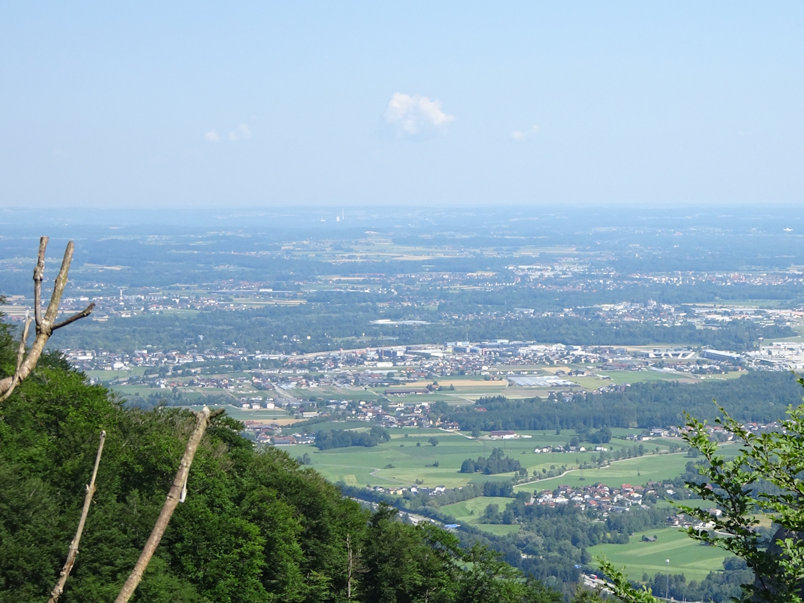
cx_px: 626
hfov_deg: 18.2
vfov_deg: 13.8
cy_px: 349
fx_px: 2485
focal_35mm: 107
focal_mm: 11.66
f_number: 4.5
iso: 80
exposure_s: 1/400
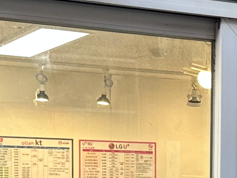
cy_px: 237
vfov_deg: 9.7
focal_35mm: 150
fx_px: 1027
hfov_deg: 12.7
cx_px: 319
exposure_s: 1/120
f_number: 1.78
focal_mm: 6.86
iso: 80
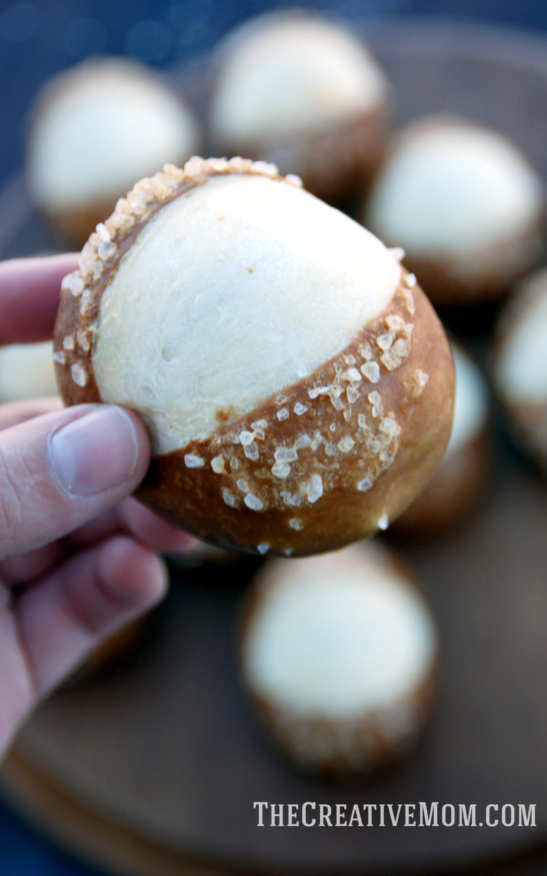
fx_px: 2266
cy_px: 438
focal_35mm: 95
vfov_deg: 21.9
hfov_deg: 13.8
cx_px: 281
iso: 220
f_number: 5.3
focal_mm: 62
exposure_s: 1/125
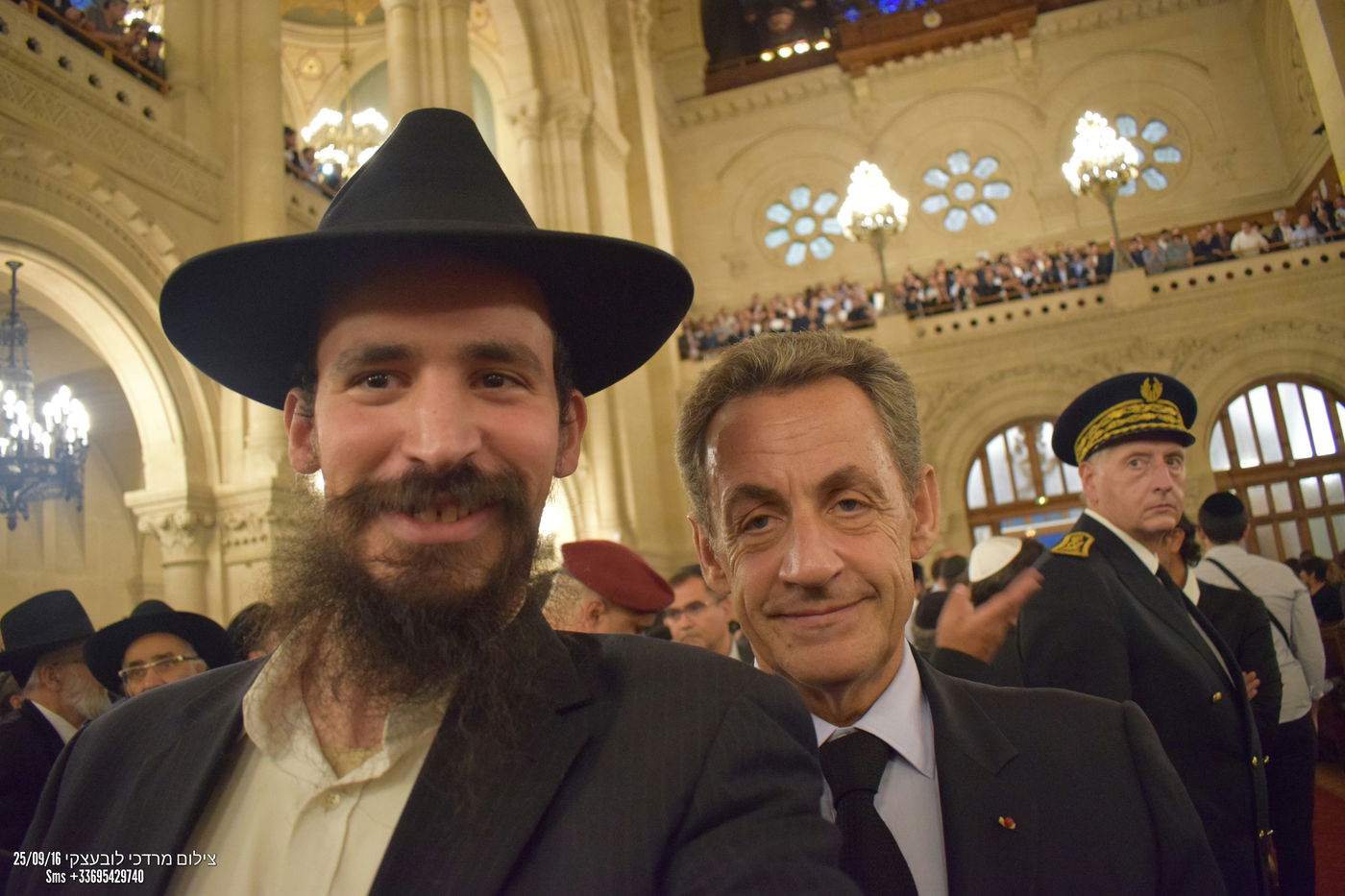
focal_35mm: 27
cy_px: 448
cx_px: 672
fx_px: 1009
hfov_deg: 67.4
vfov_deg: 47.9
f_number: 3.5
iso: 2800
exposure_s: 1/60
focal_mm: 18
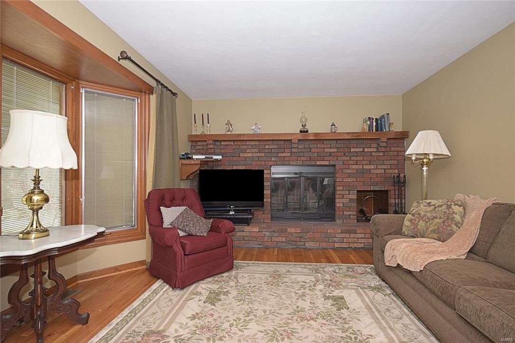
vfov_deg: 67.4
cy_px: 172
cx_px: 258
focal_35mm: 18
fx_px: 257
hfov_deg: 90.0
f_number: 8
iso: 640
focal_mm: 12
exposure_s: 1/60
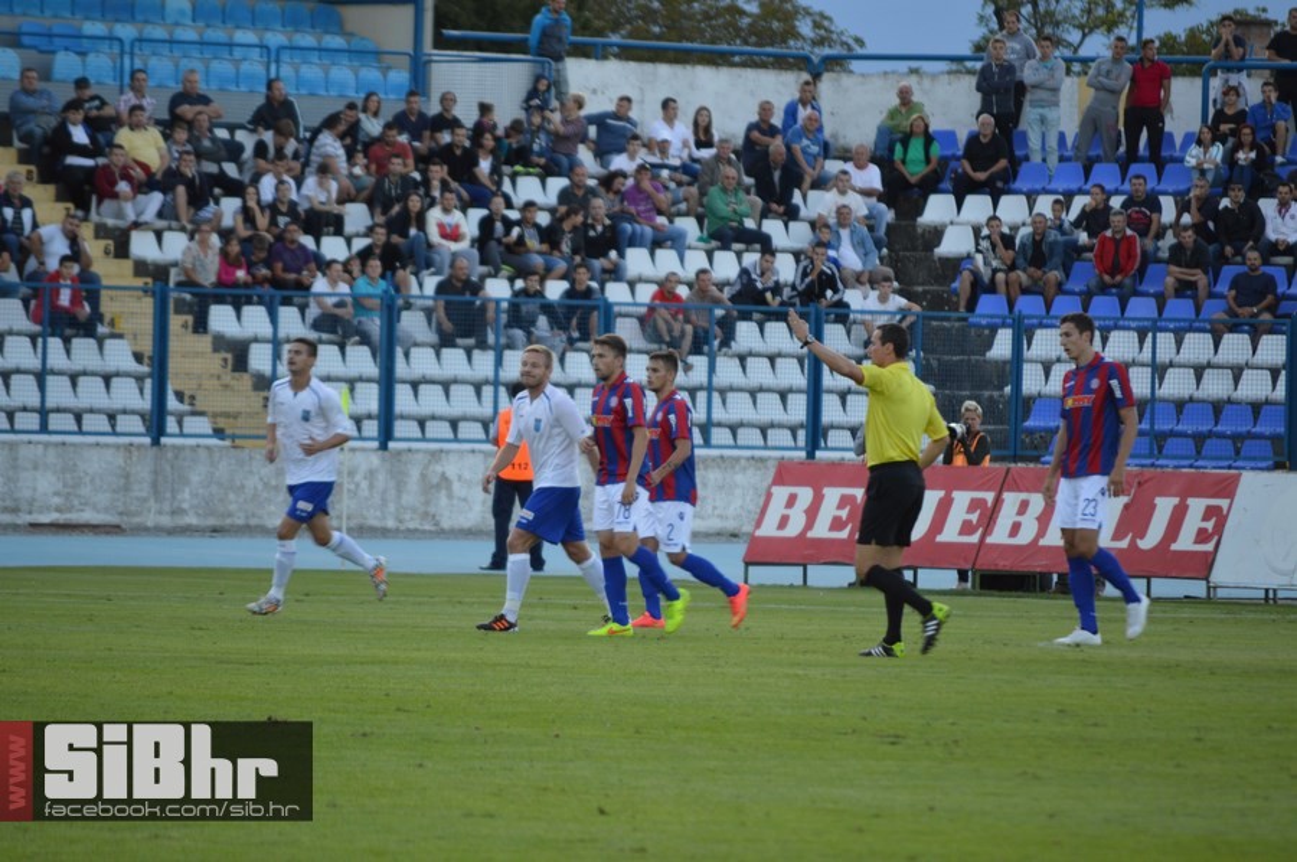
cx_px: 648
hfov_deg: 6.9
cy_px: 431
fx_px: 10796
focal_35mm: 300
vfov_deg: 4.6
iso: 400
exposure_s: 1/125
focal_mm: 200
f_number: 5.6
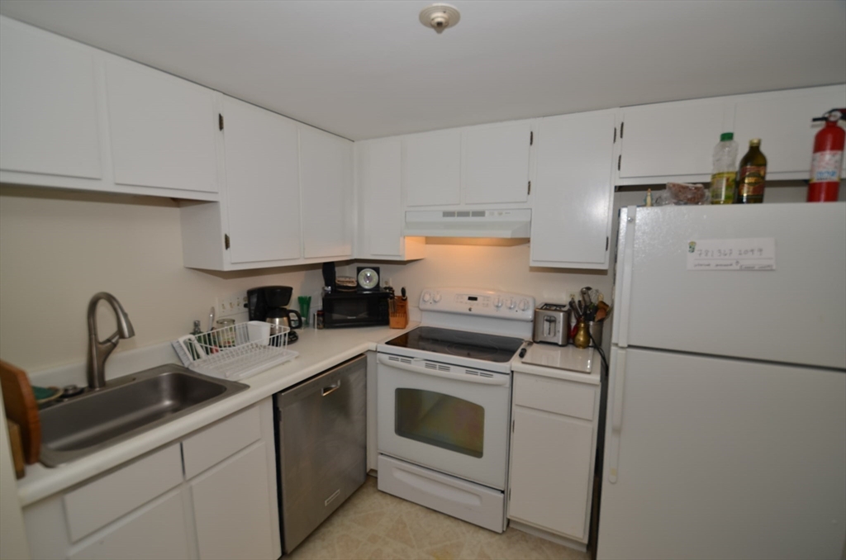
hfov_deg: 100.5
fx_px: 352
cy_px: 280
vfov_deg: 77.1
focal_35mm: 15
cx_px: 423
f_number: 4
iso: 100
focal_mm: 10
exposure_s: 1/60
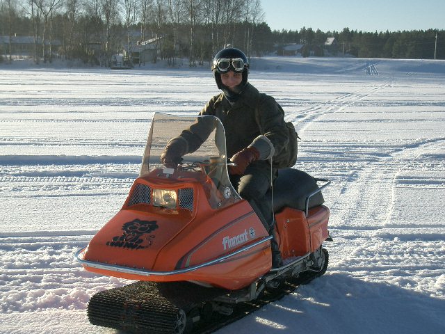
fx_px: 797
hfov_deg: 31.2
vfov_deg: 23.7
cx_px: 222
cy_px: 167
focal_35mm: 62
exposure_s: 1/640
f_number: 3.5
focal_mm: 10.2
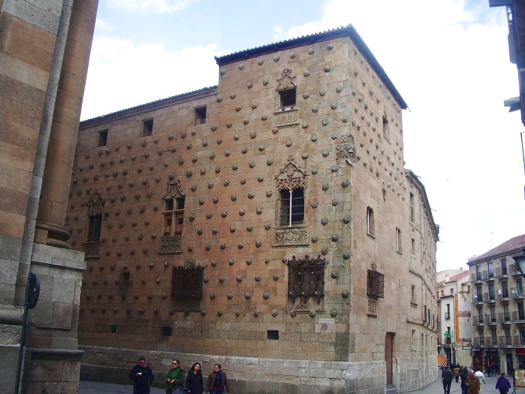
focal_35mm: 35
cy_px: 197
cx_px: 262
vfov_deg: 40.7
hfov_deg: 52.6
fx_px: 531
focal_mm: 5.8
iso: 50
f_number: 4.3
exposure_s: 1/125
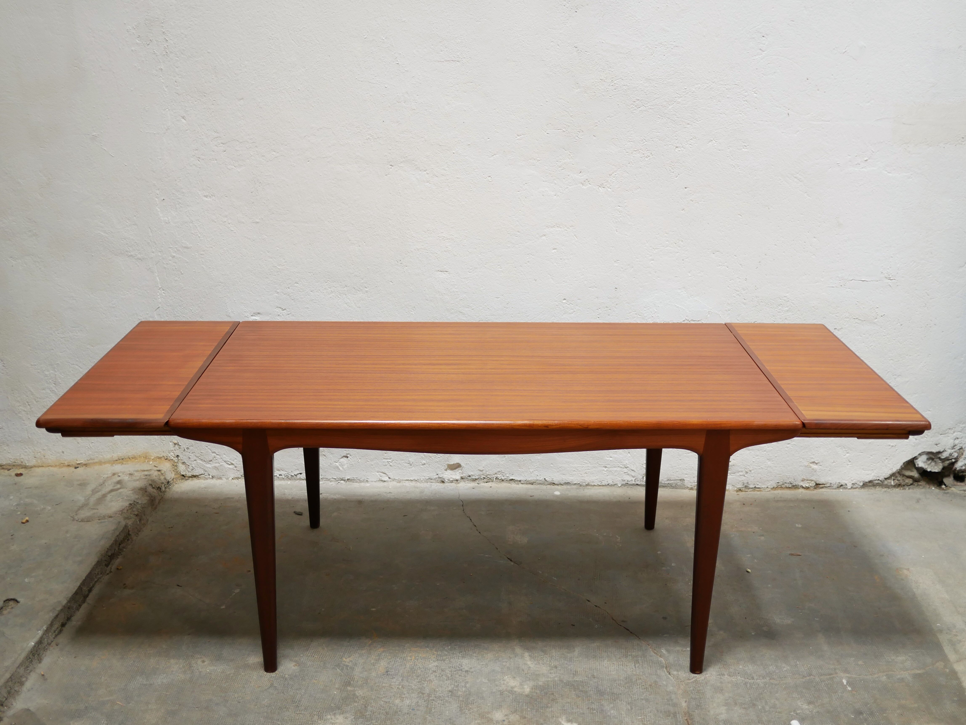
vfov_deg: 36.0
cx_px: 483
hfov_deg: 46.8
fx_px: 1117
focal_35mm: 40
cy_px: 362
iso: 320
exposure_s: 1/60
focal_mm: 20
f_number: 1.7
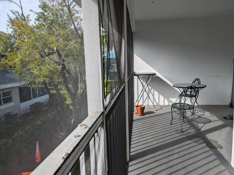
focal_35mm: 25
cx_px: 117
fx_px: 169
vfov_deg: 54.9
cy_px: 86
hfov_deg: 69.4
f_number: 1.85
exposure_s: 1/935
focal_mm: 6.81
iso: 47
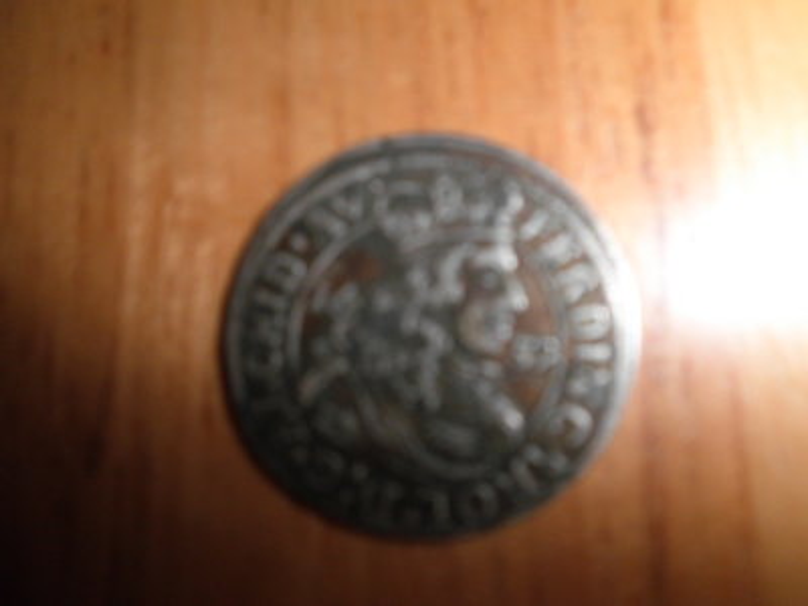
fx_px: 607
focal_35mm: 26
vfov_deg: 53.1
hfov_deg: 67.3
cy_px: 303
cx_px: 404
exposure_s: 1/30
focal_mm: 4.7
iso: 125
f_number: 7.8
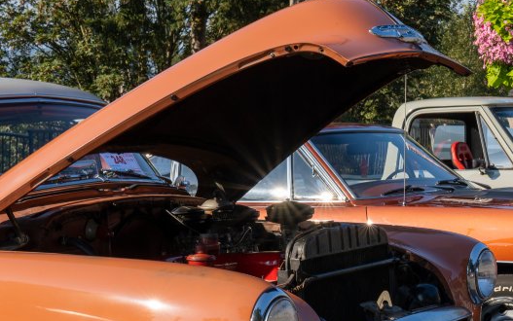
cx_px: 423
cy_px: 282
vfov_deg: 14.9
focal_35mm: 87
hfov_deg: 23.4
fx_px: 1217
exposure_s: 1/160
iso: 100
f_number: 9
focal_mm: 30
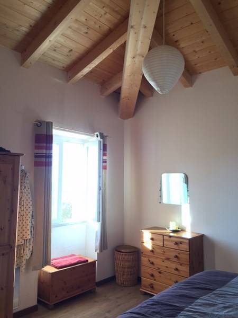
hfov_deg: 48.2
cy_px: 159
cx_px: 119
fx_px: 266
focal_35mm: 29
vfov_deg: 61.7
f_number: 2.2
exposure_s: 1/33
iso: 32
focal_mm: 4.15
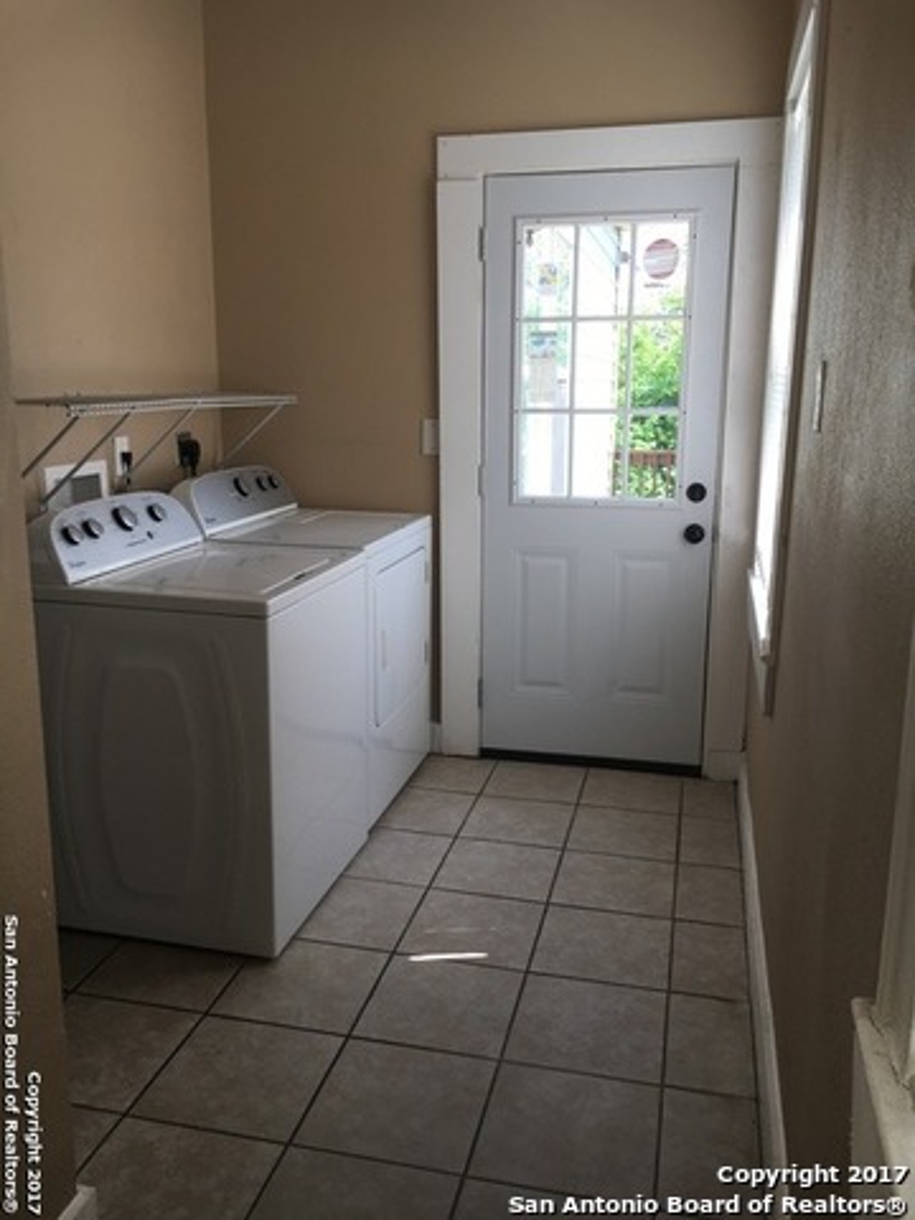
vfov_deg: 61.7
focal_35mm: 29
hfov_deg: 48.2
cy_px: 610
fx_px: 1022
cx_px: 458
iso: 25
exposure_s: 1/92
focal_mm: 4.15
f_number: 2.2
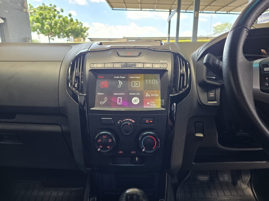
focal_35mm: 23
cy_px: 100
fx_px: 179
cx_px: 134
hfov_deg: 73.9
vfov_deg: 58.9
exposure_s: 1/100
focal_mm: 6.25
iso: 160
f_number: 1.7
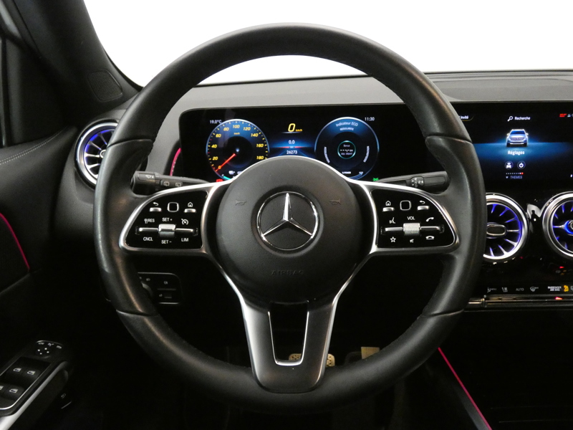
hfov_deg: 60.0
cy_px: 215
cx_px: 286
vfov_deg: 46.8
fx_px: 497
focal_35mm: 30
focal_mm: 5.3
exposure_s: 1/20
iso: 1600
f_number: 3.3
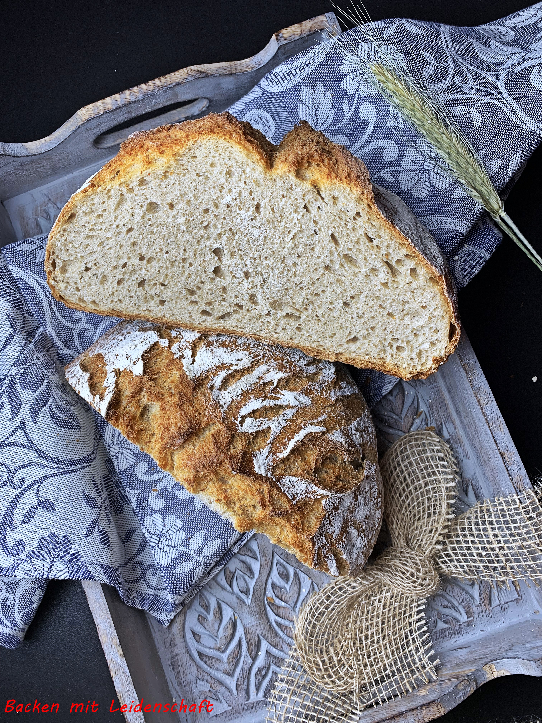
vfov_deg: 67.3
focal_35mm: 26
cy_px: 362
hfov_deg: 53.1
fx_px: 543
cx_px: 271
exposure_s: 1/100
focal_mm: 4.25
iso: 50
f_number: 1.8
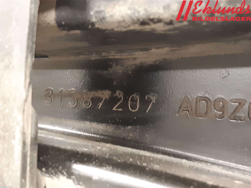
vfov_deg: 53.1
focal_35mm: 26
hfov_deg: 67.3
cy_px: 94
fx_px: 189
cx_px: 126
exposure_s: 1/17
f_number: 1.7
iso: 640
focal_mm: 3.93
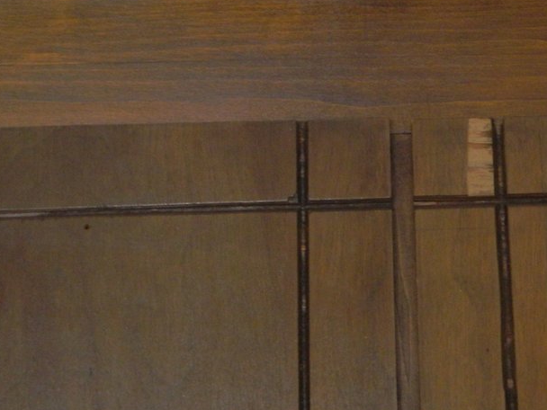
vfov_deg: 14.3
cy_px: 8
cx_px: 430
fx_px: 1612
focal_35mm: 102
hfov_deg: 19.1
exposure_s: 1/30
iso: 200
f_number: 3.5
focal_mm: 7.3
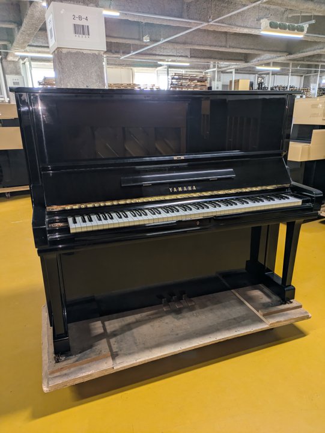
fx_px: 313
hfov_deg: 54.9
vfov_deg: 69.4
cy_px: 216
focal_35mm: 25
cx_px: 162
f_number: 1.89
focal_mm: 5.43
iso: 76
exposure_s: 1/40
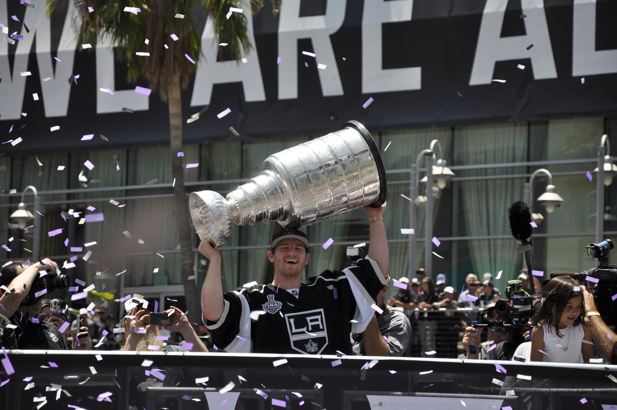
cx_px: 308
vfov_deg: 8.7
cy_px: 205
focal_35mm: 158
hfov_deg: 13.1
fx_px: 2696
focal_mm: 105
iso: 200
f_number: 5.6
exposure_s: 1/1000
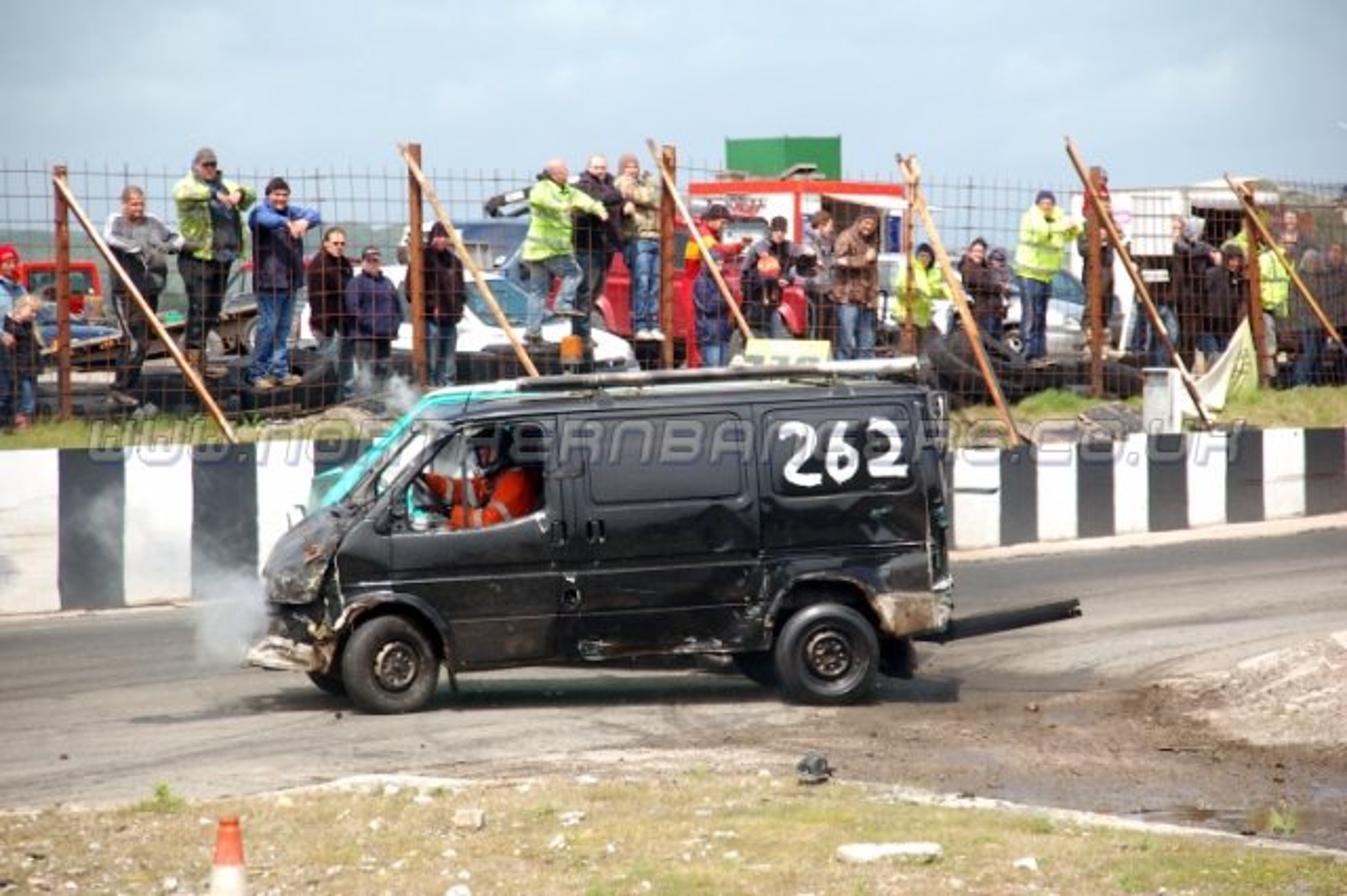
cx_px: 674
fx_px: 5329
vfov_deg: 9.6
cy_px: 448
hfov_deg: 14.4
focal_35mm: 142
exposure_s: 1/1000
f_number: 5.6
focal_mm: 95
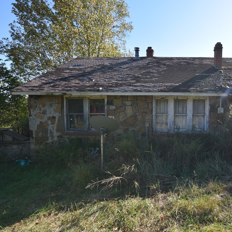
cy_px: 116
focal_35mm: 20
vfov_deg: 74.8
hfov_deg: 70.8
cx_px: 168
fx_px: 152
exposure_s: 1/250
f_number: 8
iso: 250
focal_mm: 10
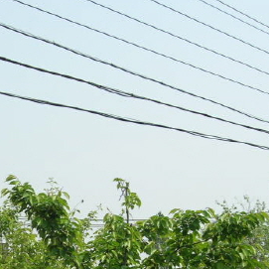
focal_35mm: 99
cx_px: 45
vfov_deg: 17.2
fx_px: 870
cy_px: 263
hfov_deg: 17.4
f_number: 4.8
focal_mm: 7.8
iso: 64
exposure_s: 1/520
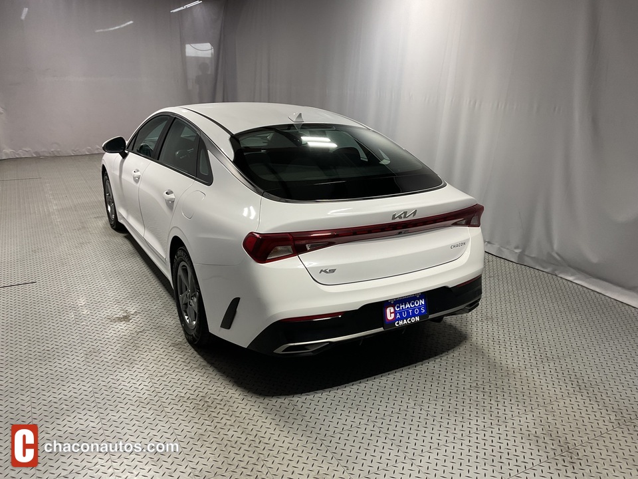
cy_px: 240
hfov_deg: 61.7
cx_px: 319
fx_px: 534
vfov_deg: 48.2
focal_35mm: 29
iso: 40
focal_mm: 3
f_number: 1.8
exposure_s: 1/100
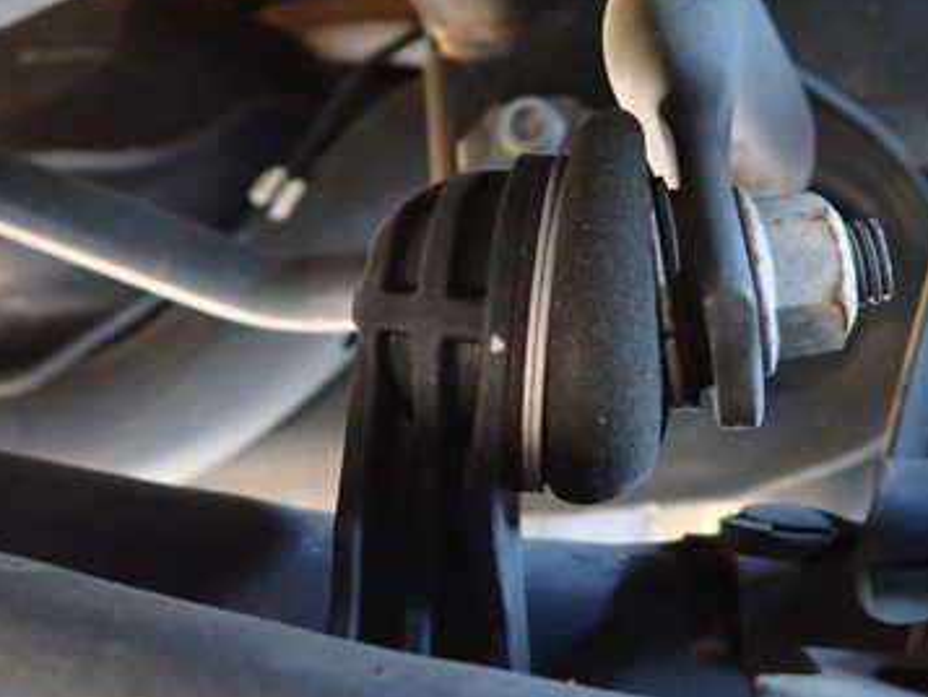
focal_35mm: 42
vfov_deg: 34.3
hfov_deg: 44.7
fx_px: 1126
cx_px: 520
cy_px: 304
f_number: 2
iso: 800
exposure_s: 1/15
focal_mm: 4.5
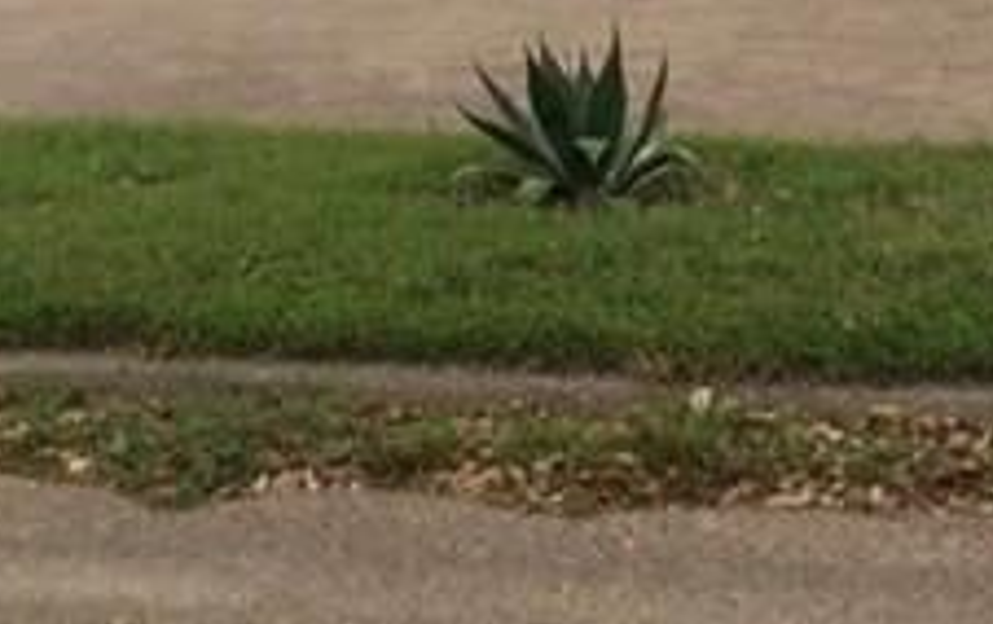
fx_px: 3767
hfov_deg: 15.0
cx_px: 738
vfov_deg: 9.1
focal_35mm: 139
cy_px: -426
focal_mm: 4.15
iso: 32
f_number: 2.2
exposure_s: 1/2933
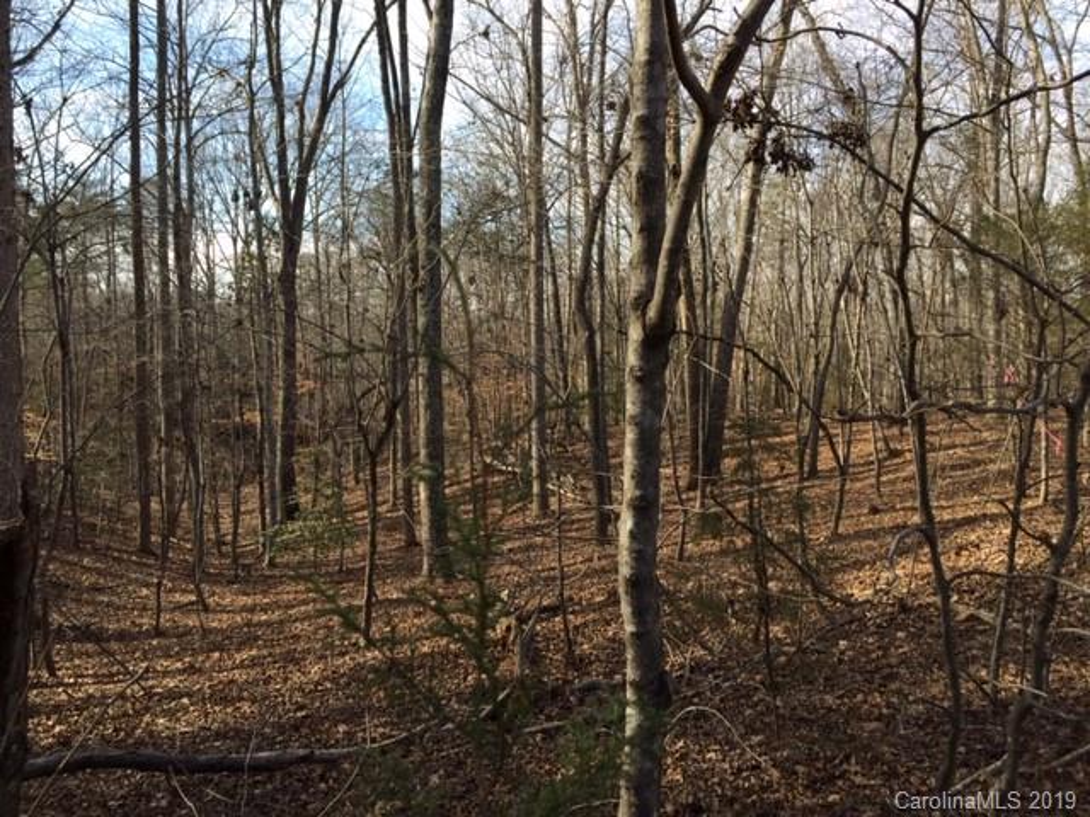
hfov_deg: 61.7
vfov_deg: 48.2
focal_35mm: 29
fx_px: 913
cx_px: 545
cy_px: 408
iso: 32
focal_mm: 4.15
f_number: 2.2
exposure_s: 1/449
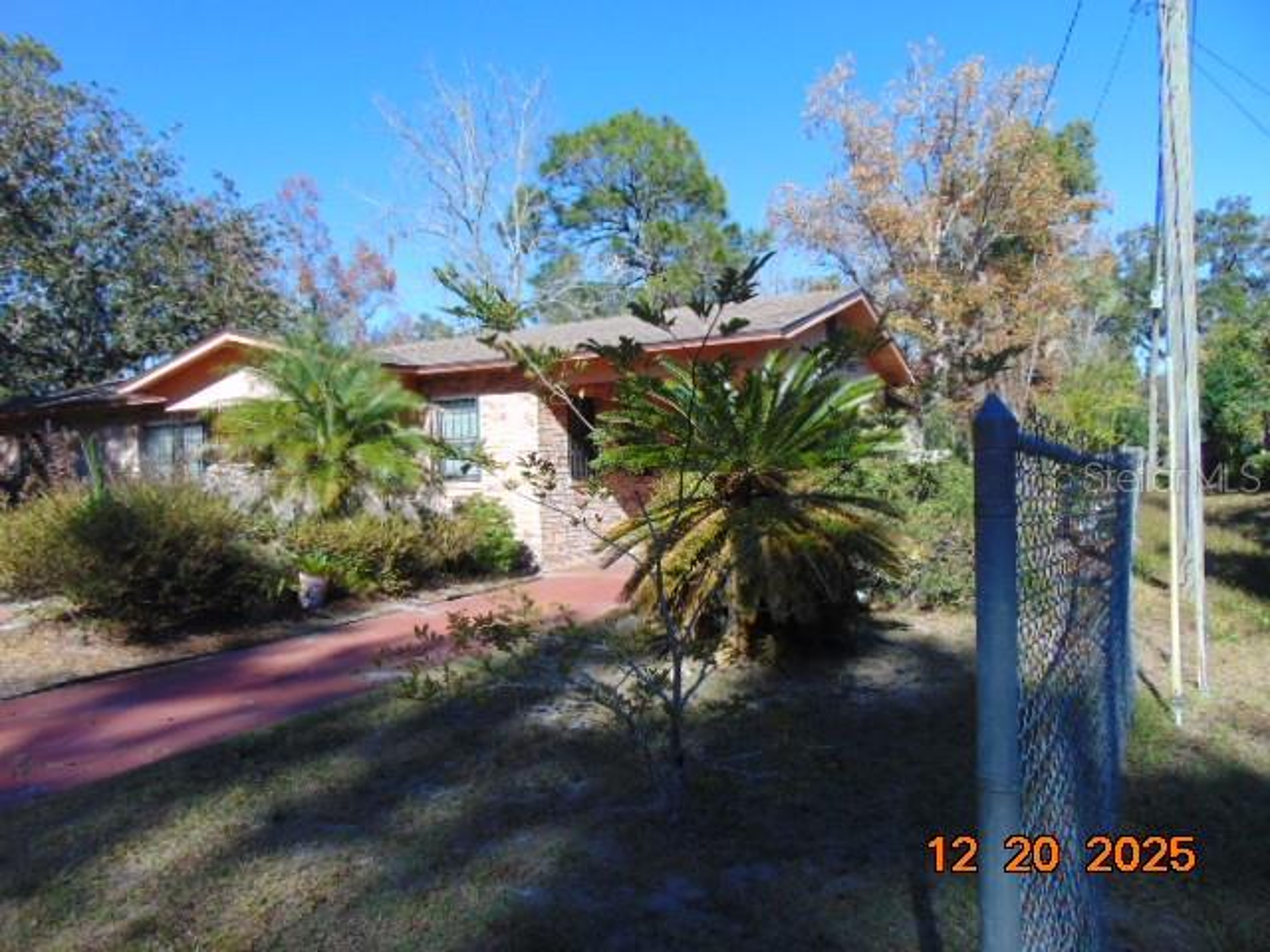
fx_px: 917
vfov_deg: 54.9
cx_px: 635
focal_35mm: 25
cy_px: 476
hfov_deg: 69.4
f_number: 3
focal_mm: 4.5
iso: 80
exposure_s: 1/800
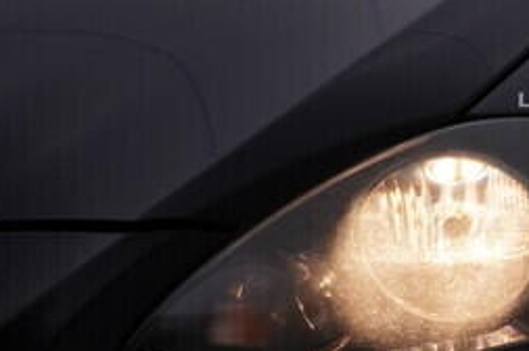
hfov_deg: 13.0
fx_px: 2143
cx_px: 889
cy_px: 358
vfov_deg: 9.3
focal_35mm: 146
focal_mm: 24
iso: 125
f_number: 6.3
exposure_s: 1/200
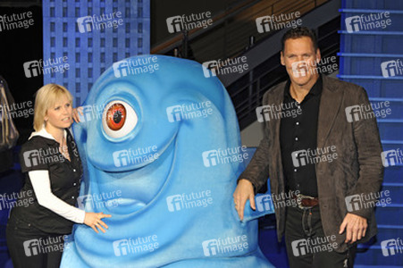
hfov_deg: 28.9
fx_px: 783
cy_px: 134
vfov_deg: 19.4
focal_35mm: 70
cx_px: 202
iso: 800
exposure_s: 1/160
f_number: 5.6
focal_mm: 70
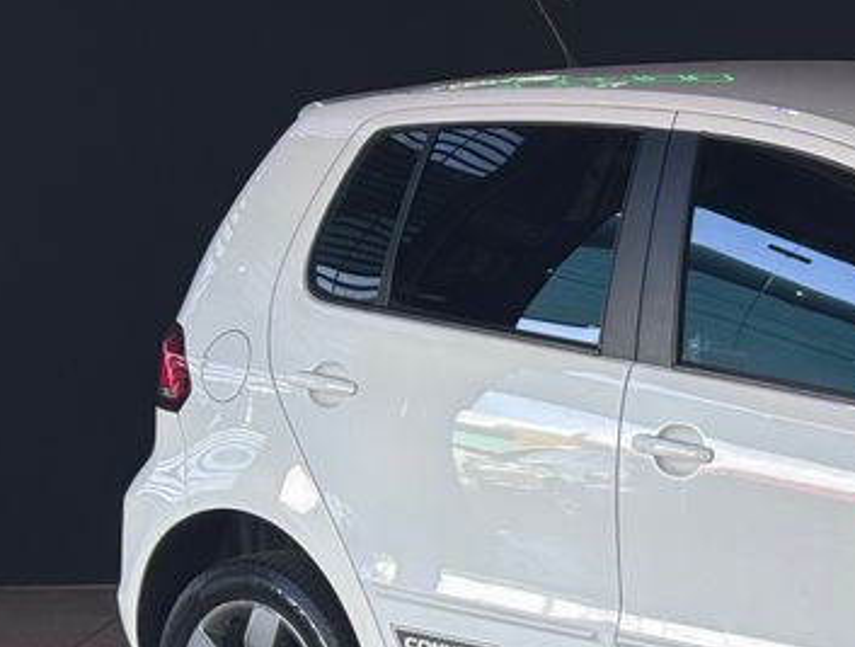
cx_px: 1074
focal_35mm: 140
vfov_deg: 10.6
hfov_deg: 13.6
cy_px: 436
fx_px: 3469
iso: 32
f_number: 1.6
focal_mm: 5.96
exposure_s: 1/60
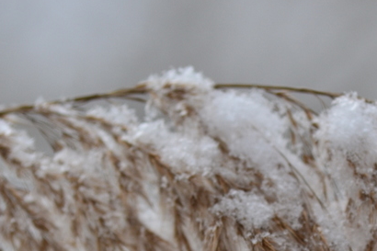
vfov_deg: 2.4
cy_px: 287
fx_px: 6084
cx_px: 263
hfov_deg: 3.5
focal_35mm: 581
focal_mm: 155
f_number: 5
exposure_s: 1/500
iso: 200
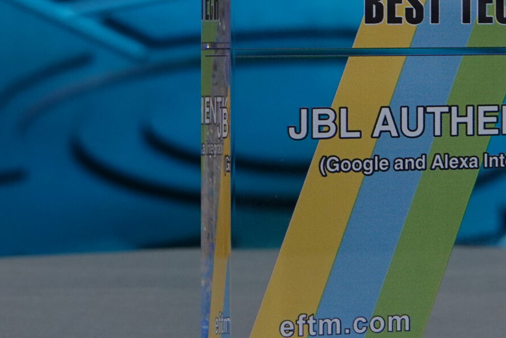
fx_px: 2193
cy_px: 18
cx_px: 442
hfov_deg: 13.1
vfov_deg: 8.8
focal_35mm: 156
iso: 400
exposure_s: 1/100
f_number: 3.5
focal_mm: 19.68
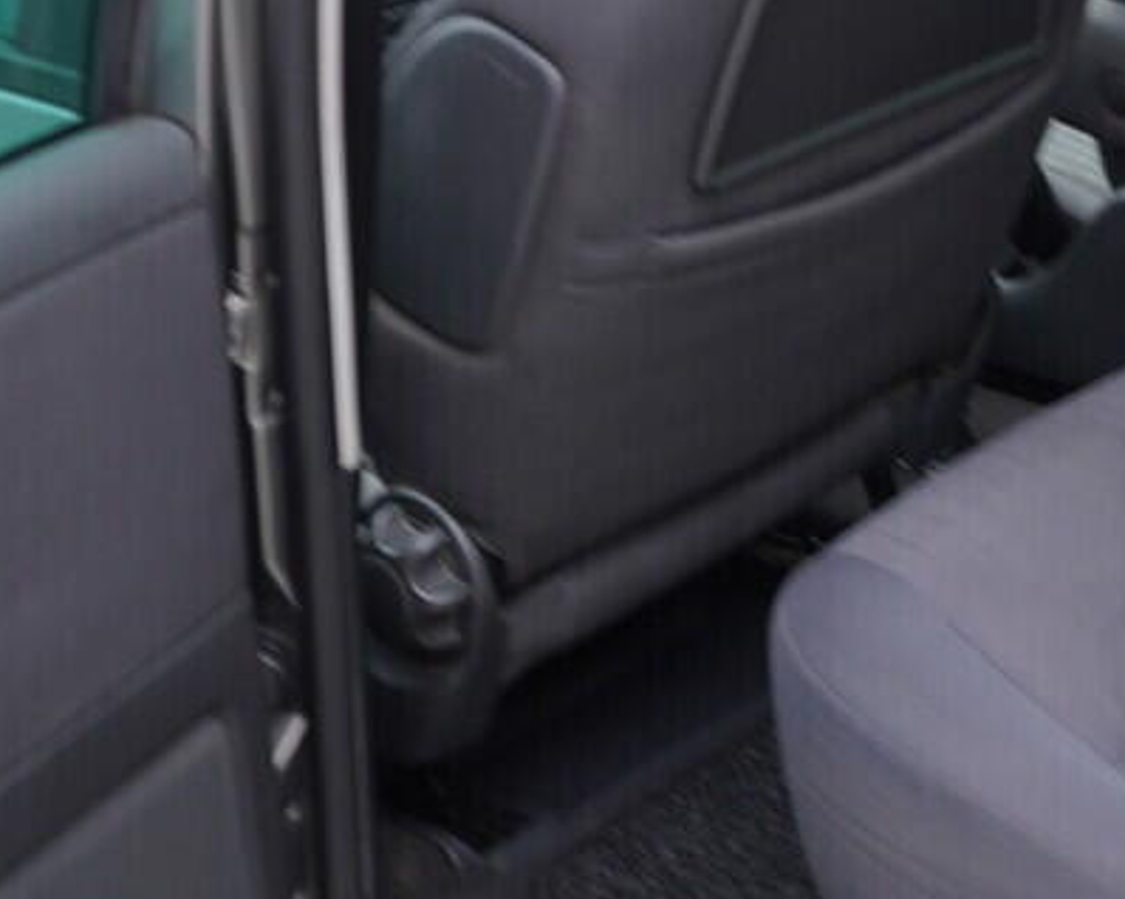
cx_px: 1117
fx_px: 2895
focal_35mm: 87
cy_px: 78
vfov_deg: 17.4
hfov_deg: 21.3
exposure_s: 1/40
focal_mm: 24
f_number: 2.8
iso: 160
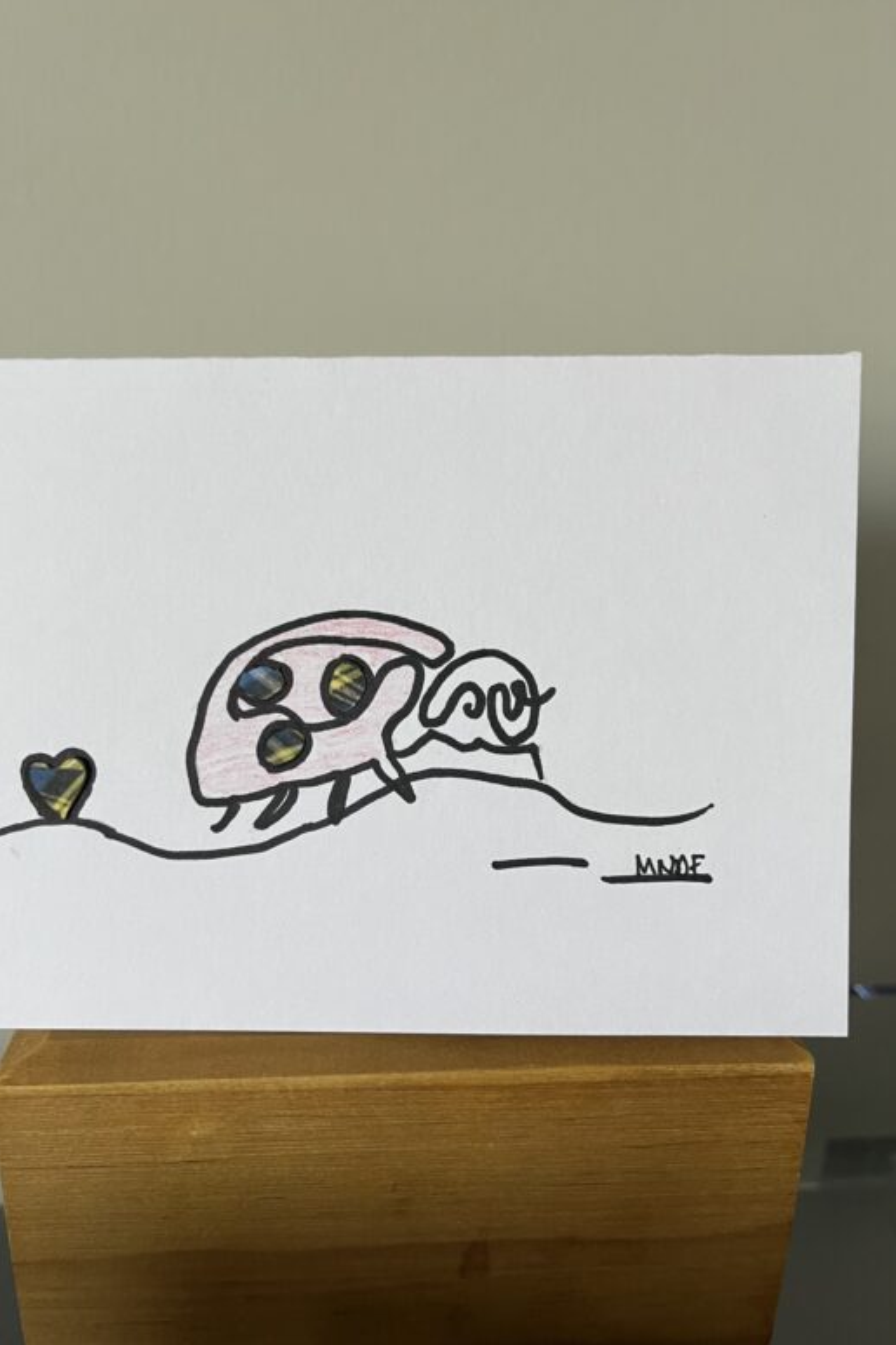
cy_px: 680
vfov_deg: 65.5
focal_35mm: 28
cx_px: 381
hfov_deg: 46.2
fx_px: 1046
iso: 125
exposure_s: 1/83
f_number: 1.6
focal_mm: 5.1
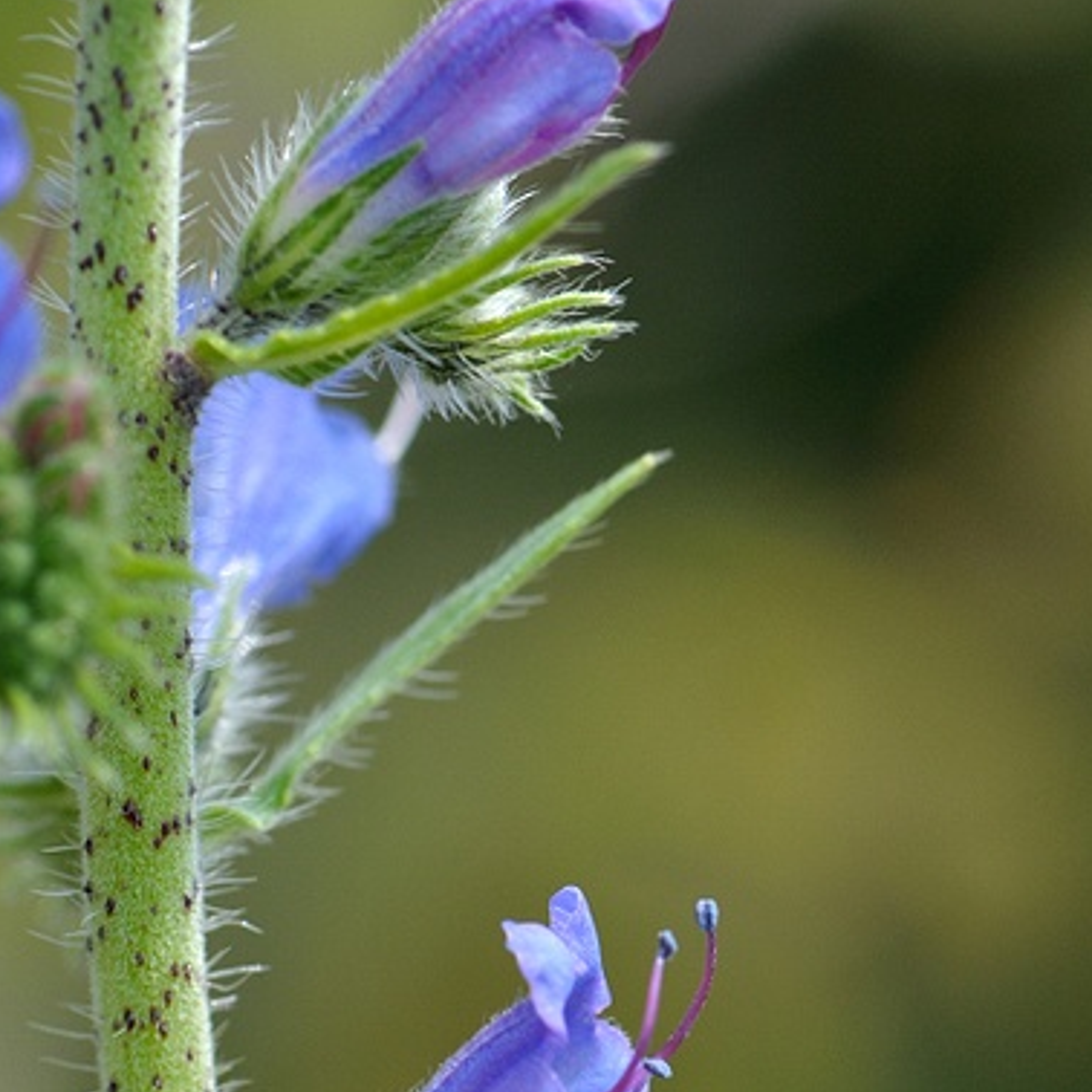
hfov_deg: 6.2
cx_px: 368
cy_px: 913
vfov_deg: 6.2
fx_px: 10097
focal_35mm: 283
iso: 200
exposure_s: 1/250
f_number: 8
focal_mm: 105
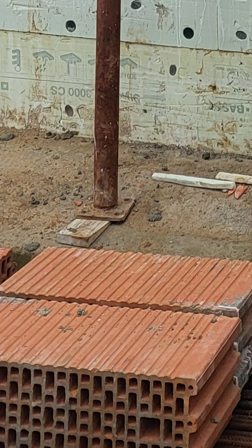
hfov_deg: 9.8
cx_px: 359
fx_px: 1426
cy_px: -484
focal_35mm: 120
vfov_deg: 14.4
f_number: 1.8
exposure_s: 1/147
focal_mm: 5.4
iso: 40
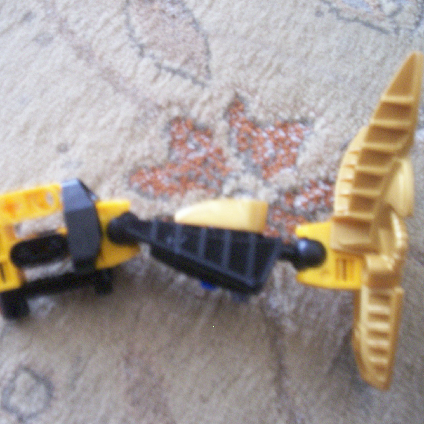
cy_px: 210
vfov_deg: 39.2
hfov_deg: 38.9
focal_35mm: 43
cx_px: 160
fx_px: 596
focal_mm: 5.9
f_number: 4.5
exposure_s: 1/9.85
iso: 200
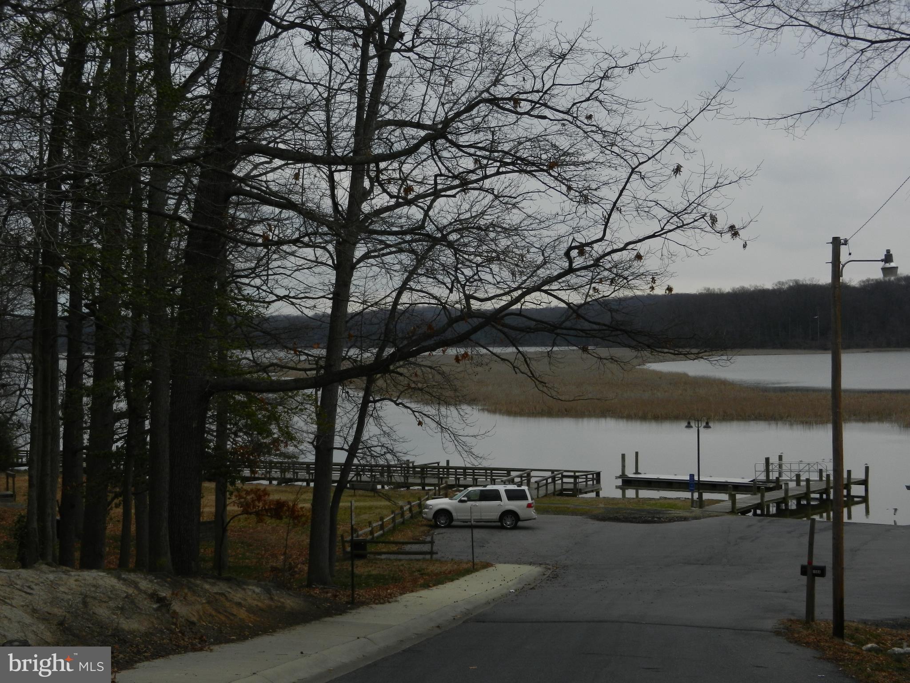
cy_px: 342
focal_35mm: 60
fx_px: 1577
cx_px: 455
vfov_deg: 24.4
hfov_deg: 32.2
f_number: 4.5
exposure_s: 1/1250
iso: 160
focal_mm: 10.9
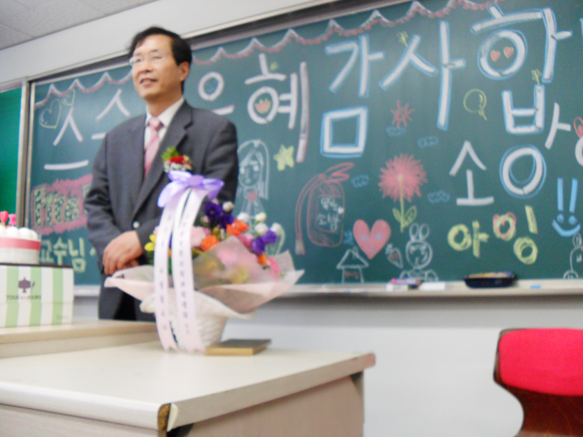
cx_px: 292
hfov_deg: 52.6
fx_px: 589
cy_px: 218
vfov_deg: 40.7
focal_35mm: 35
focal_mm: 6.3
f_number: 3
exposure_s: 1/30
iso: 200
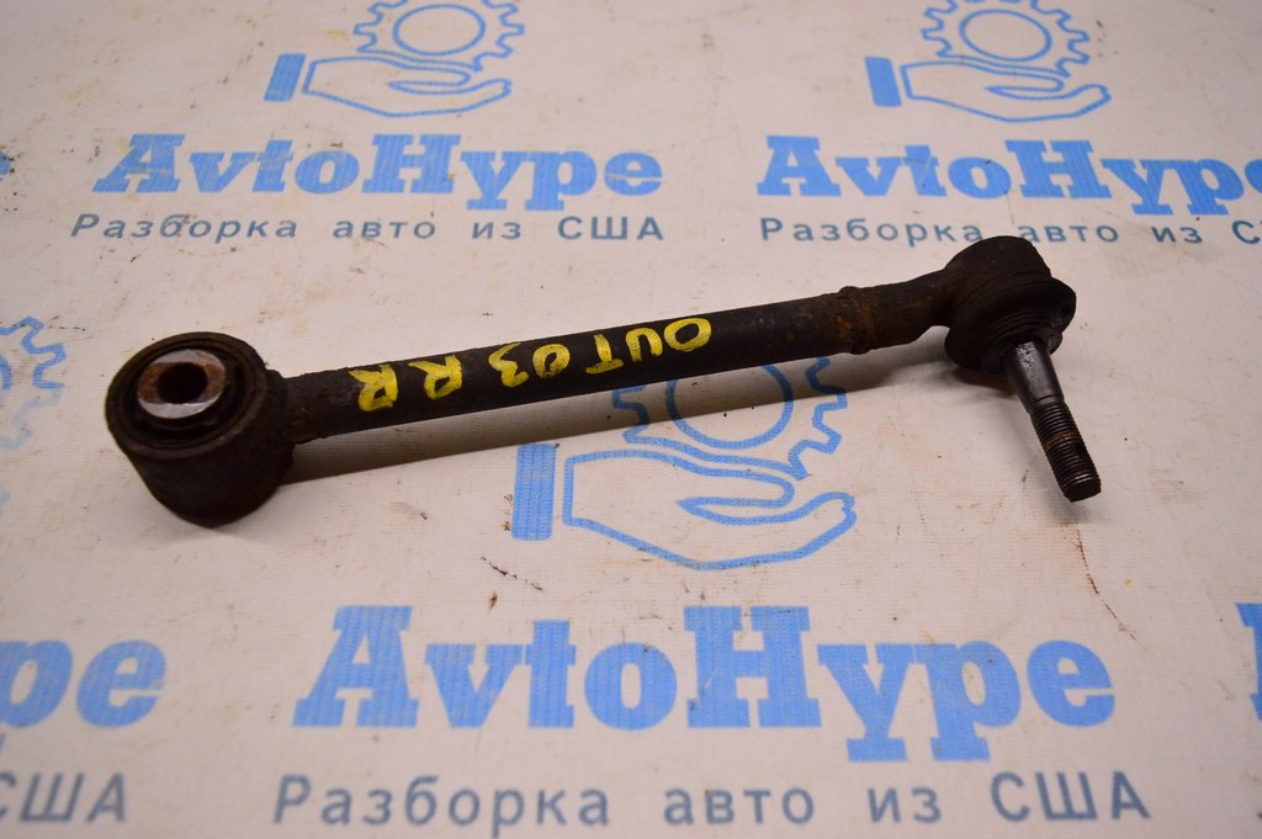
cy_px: 420
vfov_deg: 41.6
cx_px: 631
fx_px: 1103
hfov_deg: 59.5
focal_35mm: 32
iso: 1600
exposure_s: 1/400
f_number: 4
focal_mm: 21
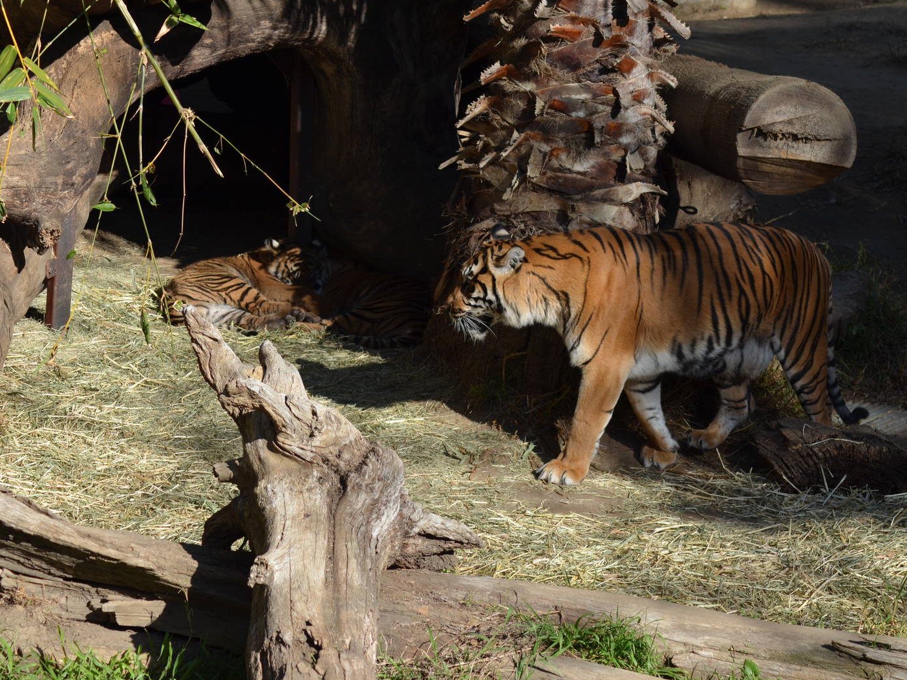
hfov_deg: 13.1
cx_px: 437
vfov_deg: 9.8
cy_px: 341
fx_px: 3956
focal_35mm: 151
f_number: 6.3
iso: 200
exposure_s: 1/640
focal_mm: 92
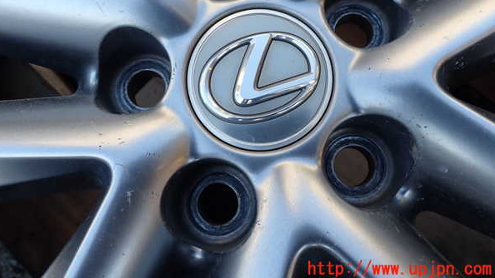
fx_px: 433
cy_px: 92
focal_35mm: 33
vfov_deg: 35.3
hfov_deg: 59.5
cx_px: 246
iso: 100
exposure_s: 1/100
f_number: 3.2
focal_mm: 5.4
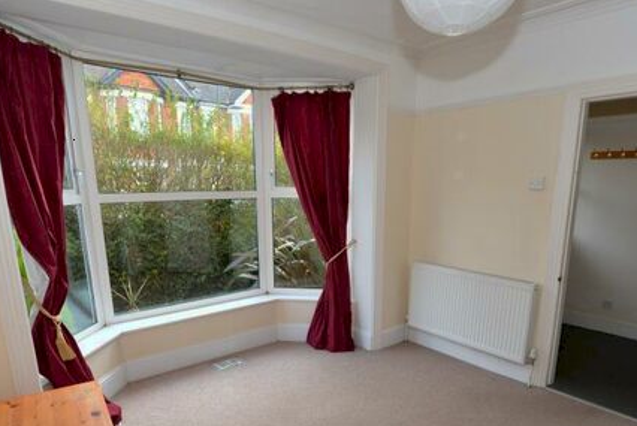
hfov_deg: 75.9
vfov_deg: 53.9
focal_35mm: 23
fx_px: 407
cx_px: 339
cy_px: 290
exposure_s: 1/80
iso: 200
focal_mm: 14
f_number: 4.5
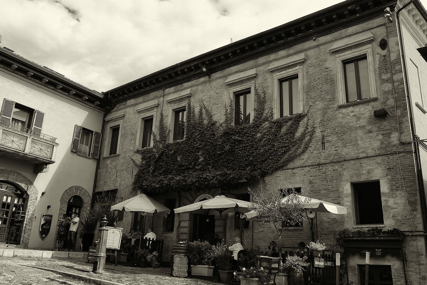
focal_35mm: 34
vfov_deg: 38.6
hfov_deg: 55.7
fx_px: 403
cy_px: 107
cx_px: 197
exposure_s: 1/160
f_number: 10
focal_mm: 14
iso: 200
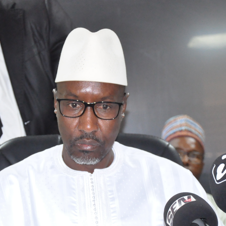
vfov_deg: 10.5
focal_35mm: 167
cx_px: 95
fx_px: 1234
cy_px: 134
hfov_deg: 10.5
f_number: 5.6
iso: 3200
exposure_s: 1/60
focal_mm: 66
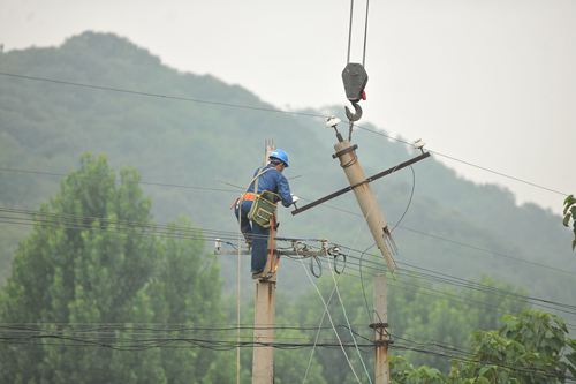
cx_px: 288
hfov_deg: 10.3
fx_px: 3199
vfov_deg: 6.9
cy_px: 192
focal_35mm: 200
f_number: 2.8
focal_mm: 200
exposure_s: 1/800
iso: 160
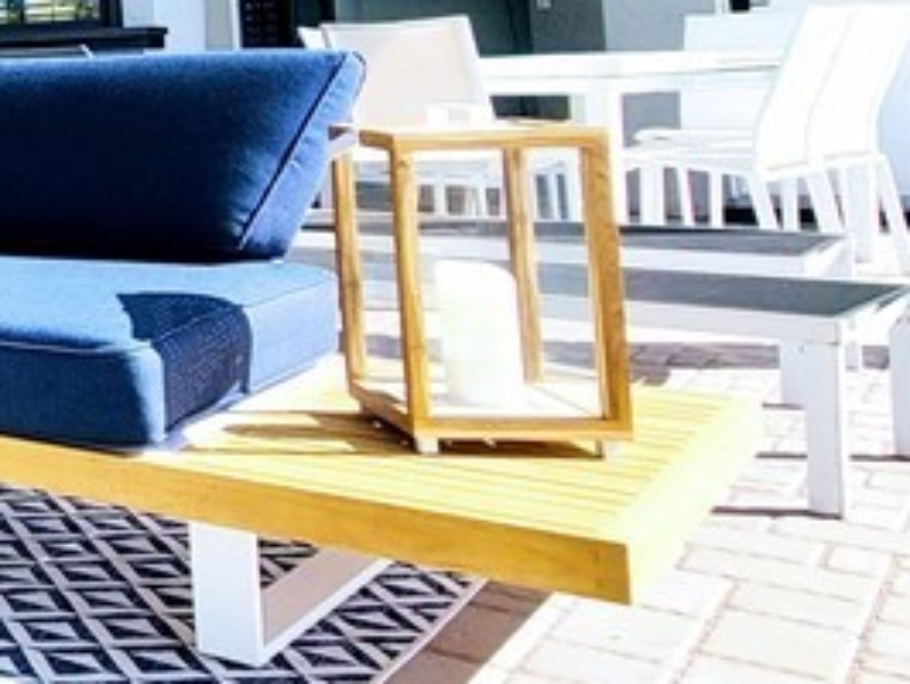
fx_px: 1316
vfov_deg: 27.8
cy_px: 41
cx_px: -616
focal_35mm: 50
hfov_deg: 24.1
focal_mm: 2.2
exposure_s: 1/1176
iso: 50
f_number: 2.2
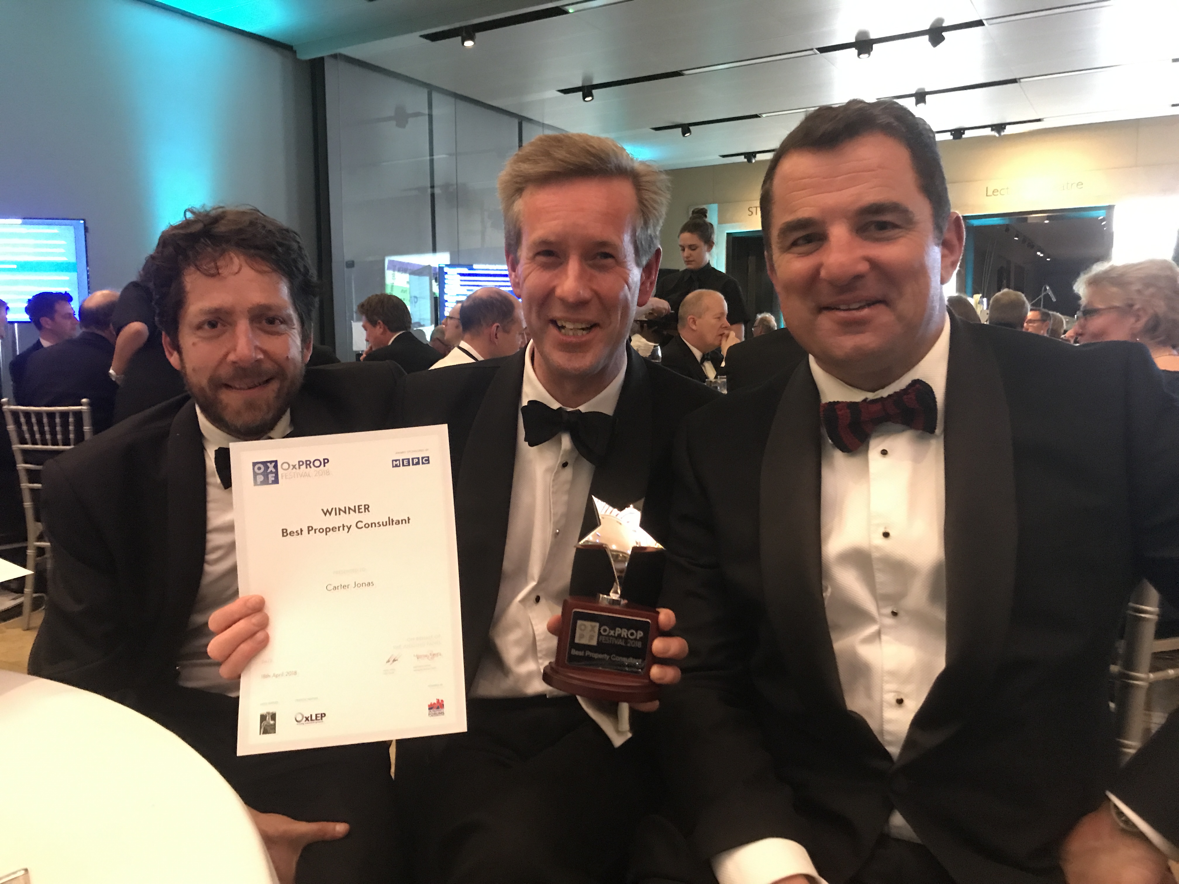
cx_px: 590
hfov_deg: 63.4
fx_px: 954
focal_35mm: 28
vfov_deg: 49.7
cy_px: 442
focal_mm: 3.99
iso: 80
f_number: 1.8
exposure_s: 1/5
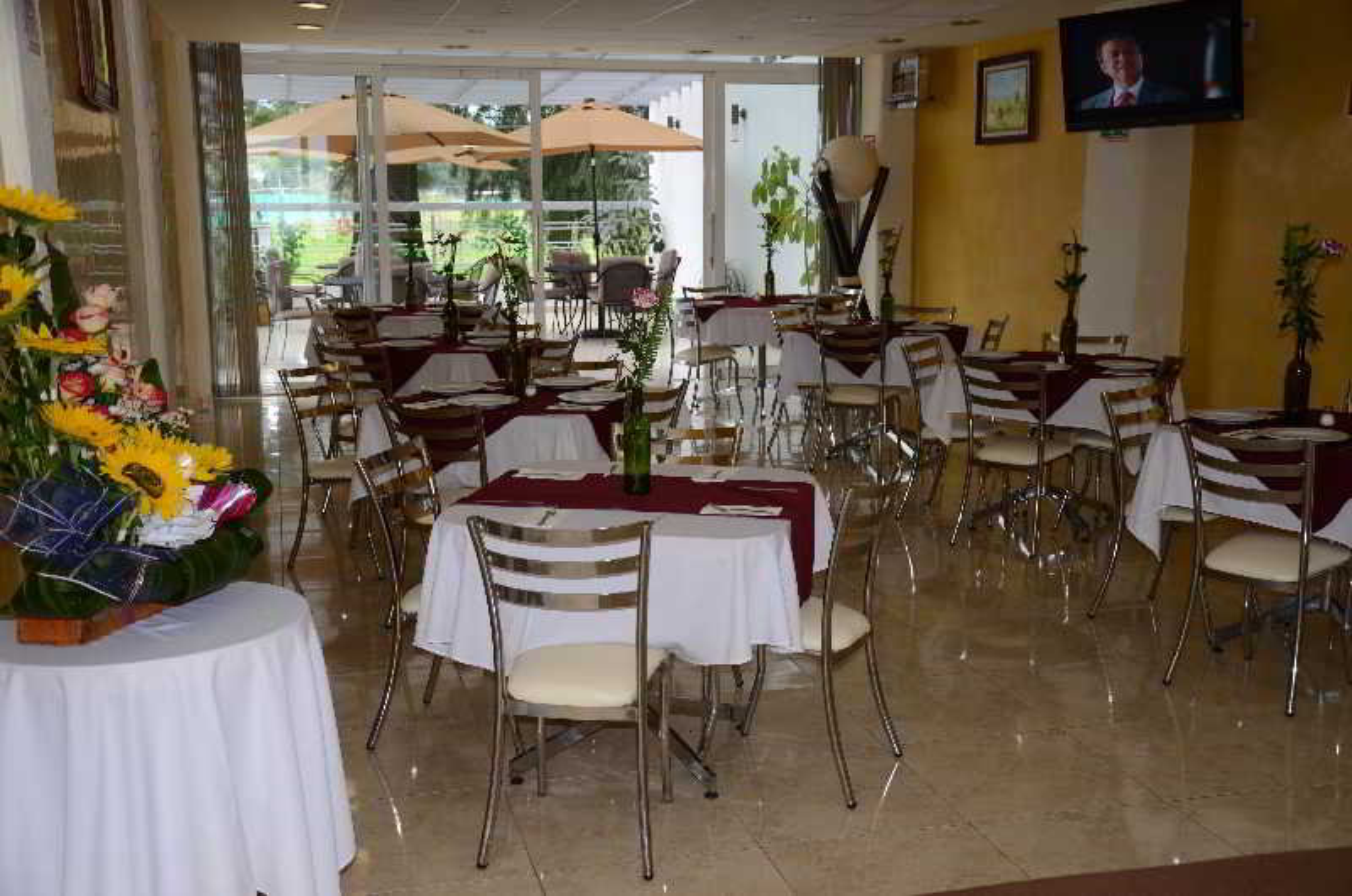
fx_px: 1462
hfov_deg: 49.6
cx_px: 676
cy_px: 448
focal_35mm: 39
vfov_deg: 34.1
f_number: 4
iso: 100
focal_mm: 26
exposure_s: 1/60
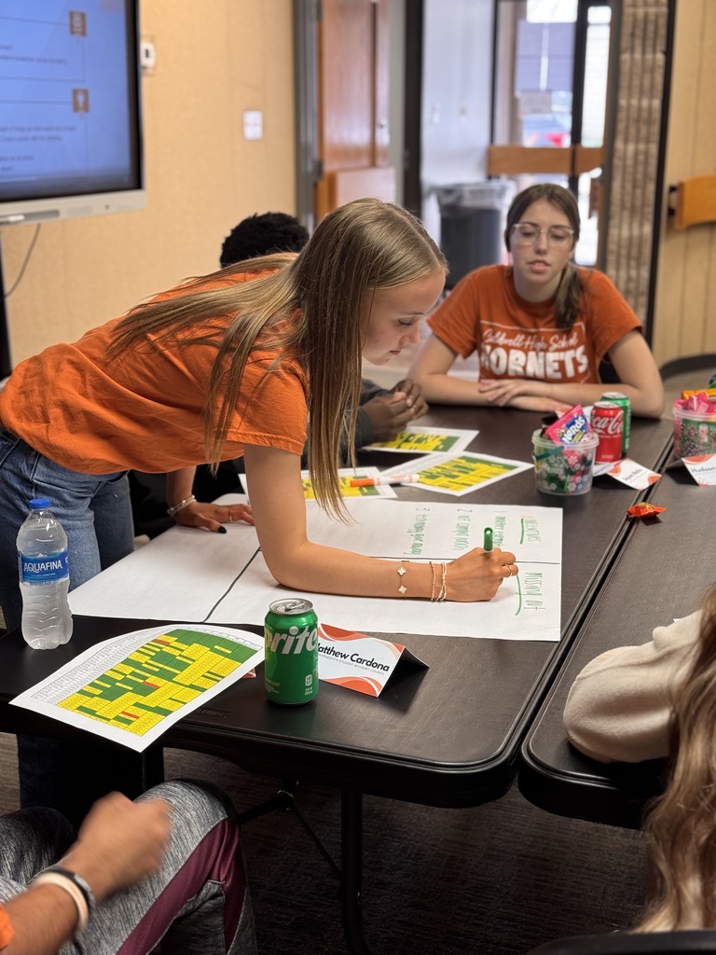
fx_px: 1324
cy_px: 478
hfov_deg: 30.3
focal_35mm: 48
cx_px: 358
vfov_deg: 39.7
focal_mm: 6.76
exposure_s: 1/60
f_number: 1.78
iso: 80
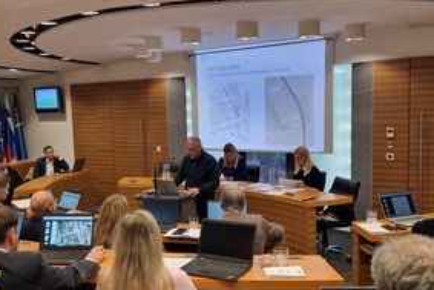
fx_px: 458
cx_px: 202
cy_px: 158
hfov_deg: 50.6
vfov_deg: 35.1
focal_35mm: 38
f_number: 1.8
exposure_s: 1/120
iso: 200
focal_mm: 6.4
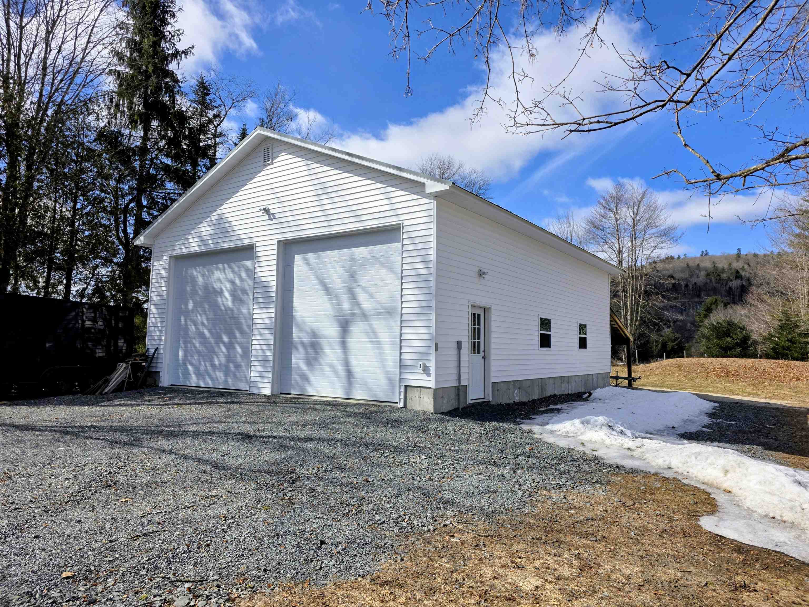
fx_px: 538
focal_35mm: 23
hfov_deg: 73.9
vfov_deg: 58.9
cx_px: 404
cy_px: 304
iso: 80
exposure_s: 1/6574
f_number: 1.7
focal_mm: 6.3
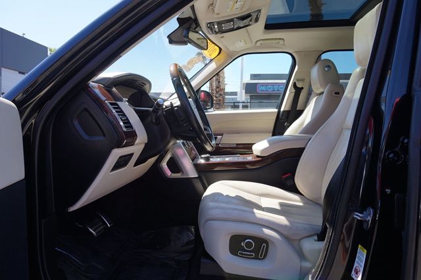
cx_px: 210
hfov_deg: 73.8
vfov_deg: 53.1
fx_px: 281
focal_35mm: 24
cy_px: 140
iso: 100
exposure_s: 1/100
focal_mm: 16
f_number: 8
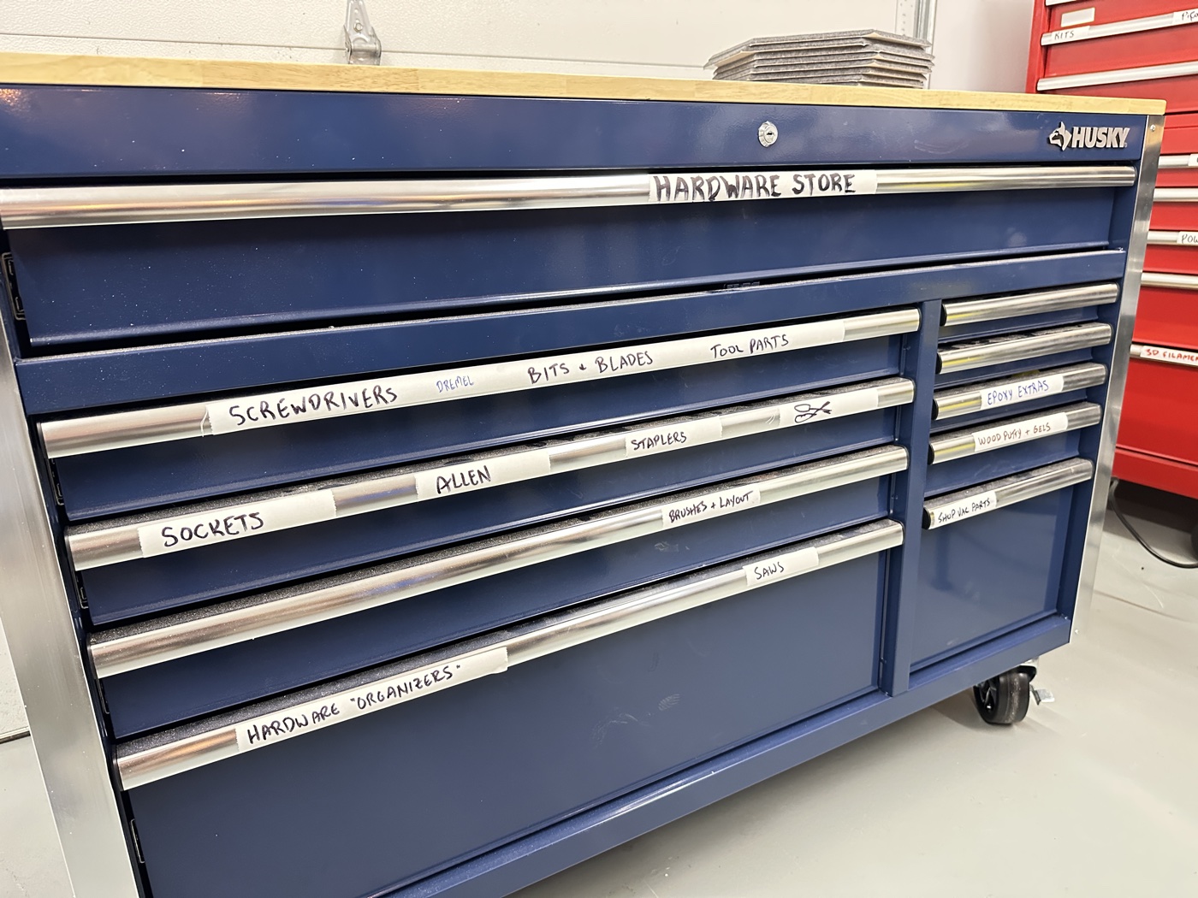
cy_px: 449
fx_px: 831
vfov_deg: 56.8
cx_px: 599
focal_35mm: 24
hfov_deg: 71.6
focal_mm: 6.86
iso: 640
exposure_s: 1/60
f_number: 1.78
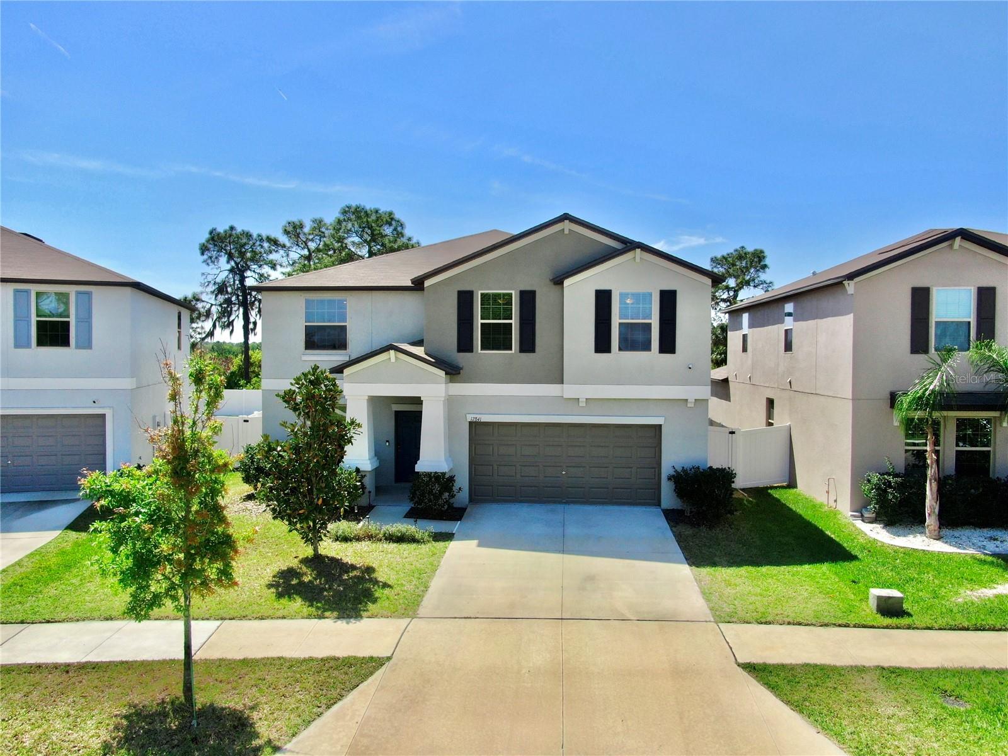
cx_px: 504
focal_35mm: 24
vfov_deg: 56.8
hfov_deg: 71.6
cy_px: 378
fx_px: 699
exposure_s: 1/1600
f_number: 2.8
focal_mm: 4.39
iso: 110
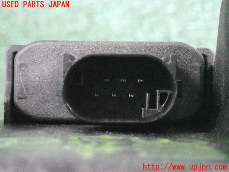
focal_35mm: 82
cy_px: 86
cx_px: 114
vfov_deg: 18.0
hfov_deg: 23.8
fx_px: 542
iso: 12800
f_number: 4.3
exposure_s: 1/80
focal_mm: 14.62
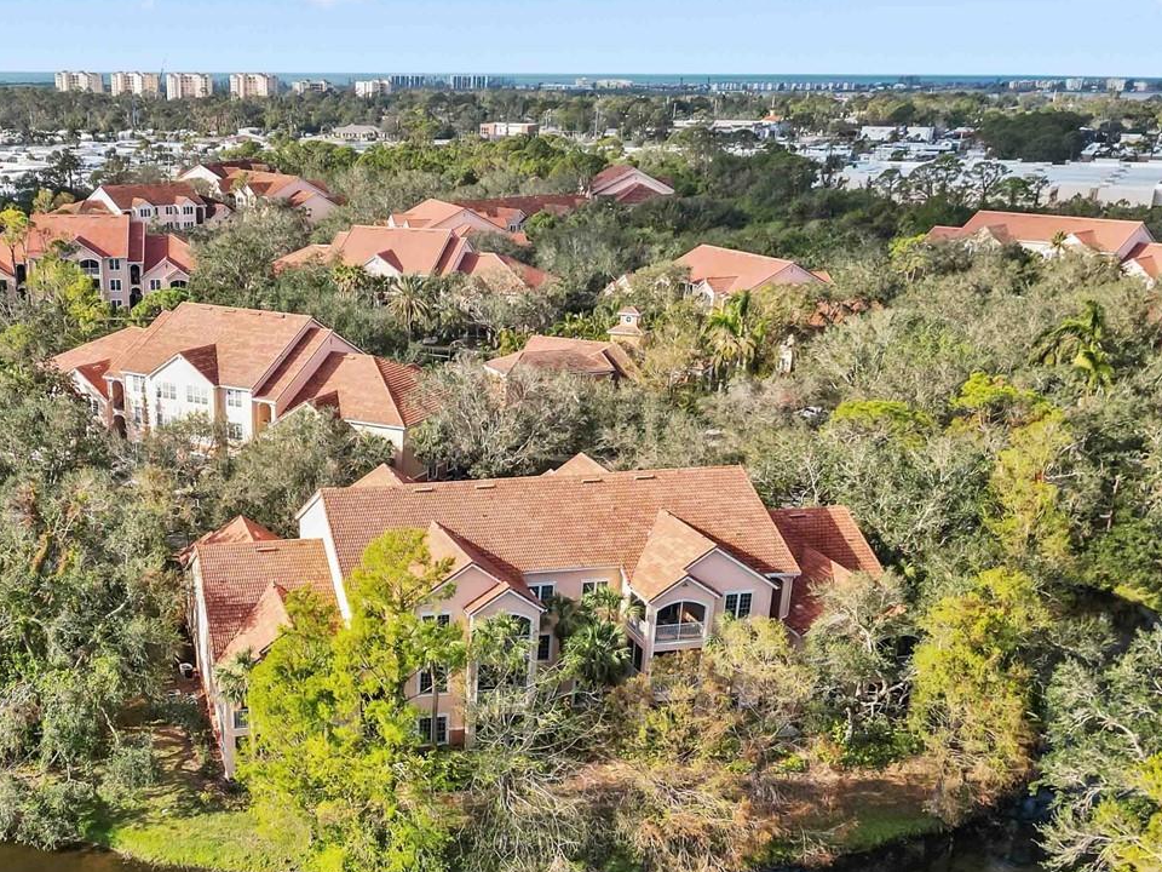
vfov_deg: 35.4
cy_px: 625
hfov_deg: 45.7
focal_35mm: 40
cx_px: 345
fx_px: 1343
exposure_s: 1/1600
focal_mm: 6.72
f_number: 1.7
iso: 150
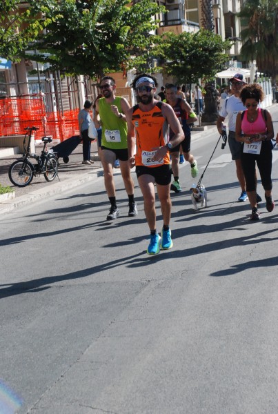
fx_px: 1002
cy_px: 207
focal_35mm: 87
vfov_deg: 23.3
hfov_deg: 15.8
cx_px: 139
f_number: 7.1
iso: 1000
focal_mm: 58
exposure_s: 1/1600
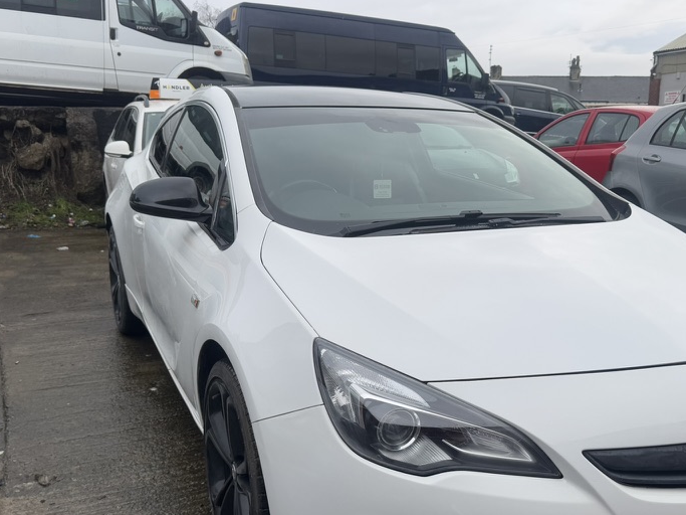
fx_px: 713
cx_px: 344
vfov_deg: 39.3
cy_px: 332
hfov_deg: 51.4
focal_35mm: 36
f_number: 1.78
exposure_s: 1/966
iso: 80
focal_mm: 6.76
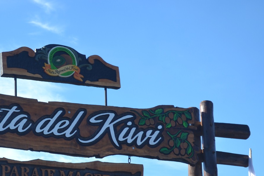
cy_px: 153
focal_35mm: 129
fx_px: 946
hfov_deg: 15.8
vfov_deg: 10.6
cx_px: 43
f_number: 7.1
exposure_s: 1/200
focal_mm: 48
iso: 100
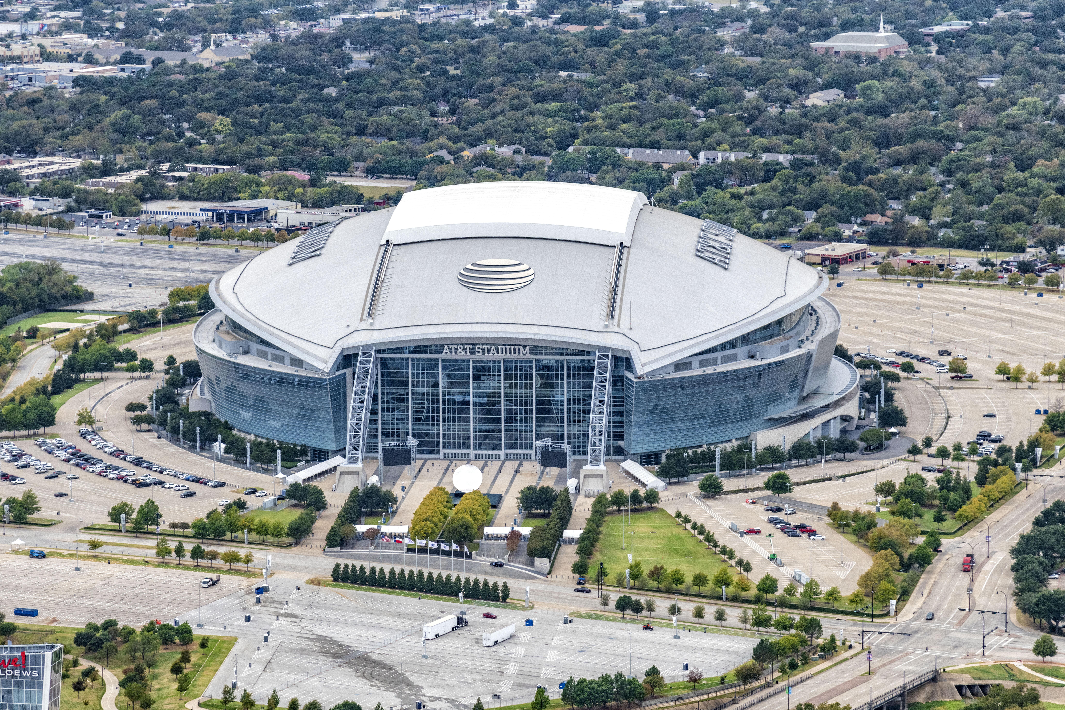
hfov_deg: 17.1
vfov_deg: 11.4
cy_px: 355
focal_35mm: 120
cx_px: 532
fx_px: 3550
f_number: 9
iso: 640
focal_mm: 120
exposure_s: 1/1000
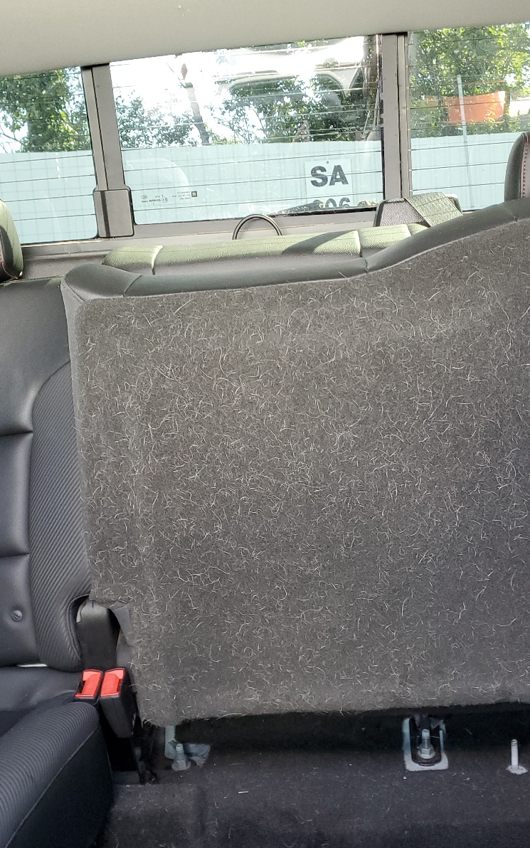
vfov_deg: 52.7
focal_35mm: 37
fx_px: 855
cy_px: 424
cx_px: 283
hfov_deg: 34.4
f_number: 1.5
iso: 102
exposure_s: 1/60.2
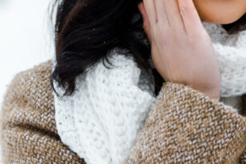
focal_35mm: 174
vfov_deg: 7.8
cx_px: 294
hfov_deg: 11.6
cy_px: -32
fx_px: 1189
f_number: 3.2
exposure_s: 1/250
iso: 800
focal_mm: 70
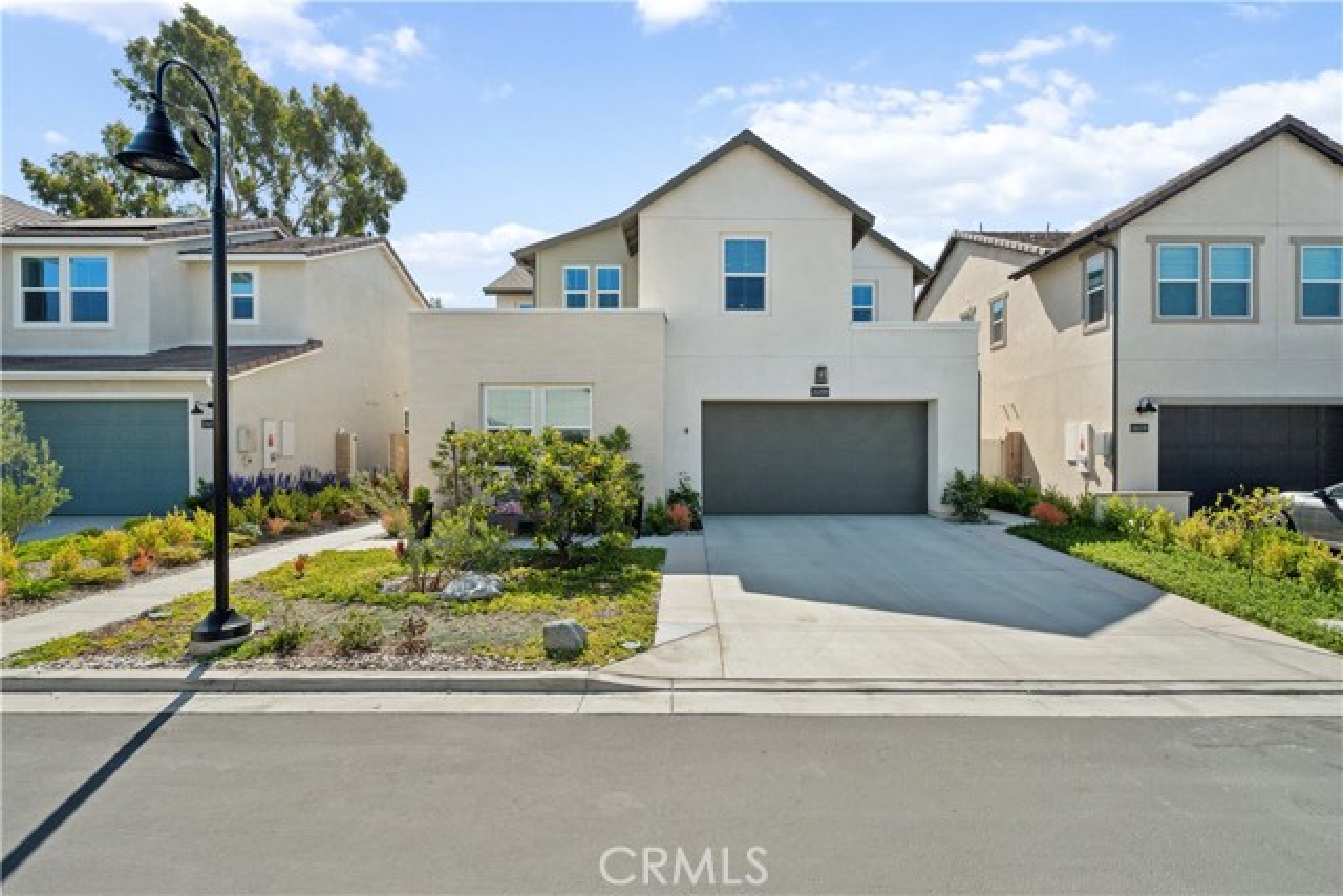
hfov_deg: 96.7
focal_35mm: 16
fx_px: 597
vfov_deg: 73.8
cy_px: 448
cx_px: 672
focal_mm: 16
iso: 800
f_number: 11
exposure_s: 1/500
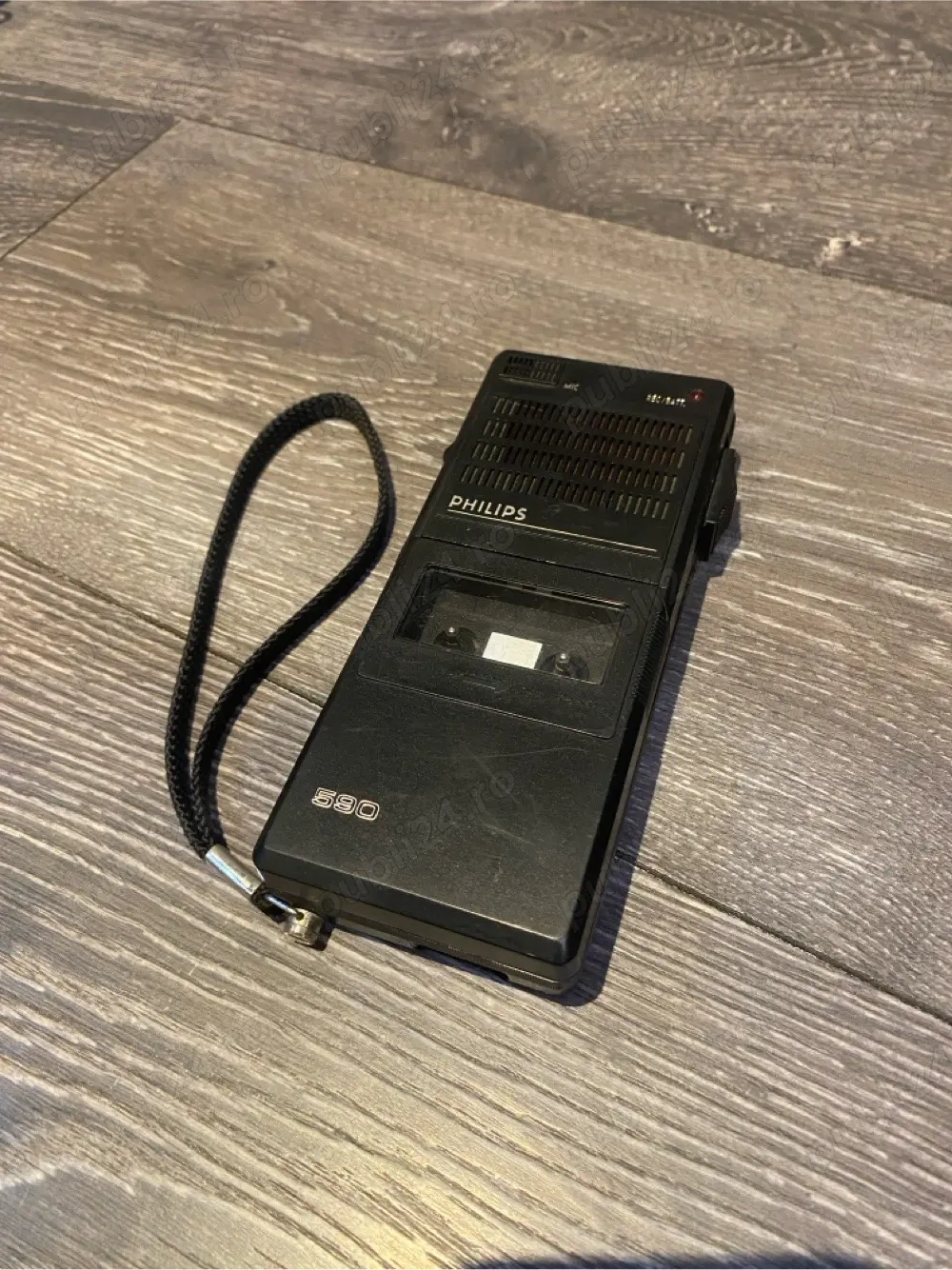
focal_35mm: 26
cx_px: 476
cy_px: 635
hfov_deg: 53.0
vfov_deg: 67.3
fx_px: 954
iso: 400
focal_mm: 4.25
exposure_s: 1/33
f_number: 1.8
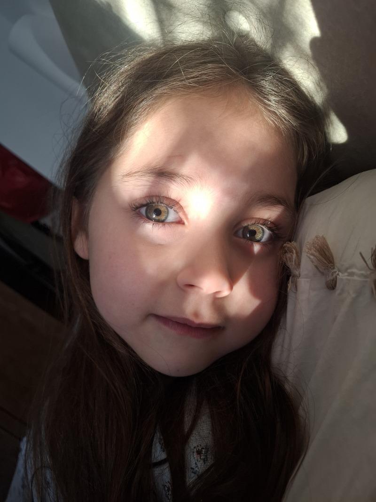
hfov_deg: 58.9
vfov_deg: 73.9
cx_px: 188
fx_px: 333
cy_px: 251
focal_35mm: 23
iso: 320
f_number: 1.8
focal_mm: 5.54
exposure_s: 1/100
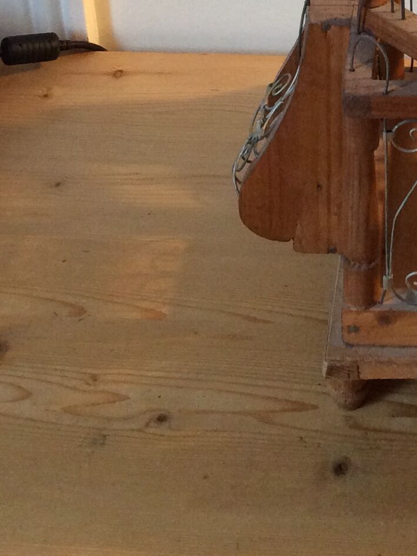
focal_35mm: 88
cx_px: 533
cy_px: -162
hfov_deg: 16.0
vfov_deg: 20.4
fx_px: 1413
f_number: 2.4
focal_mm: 3.3
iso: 125
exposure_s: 1/25
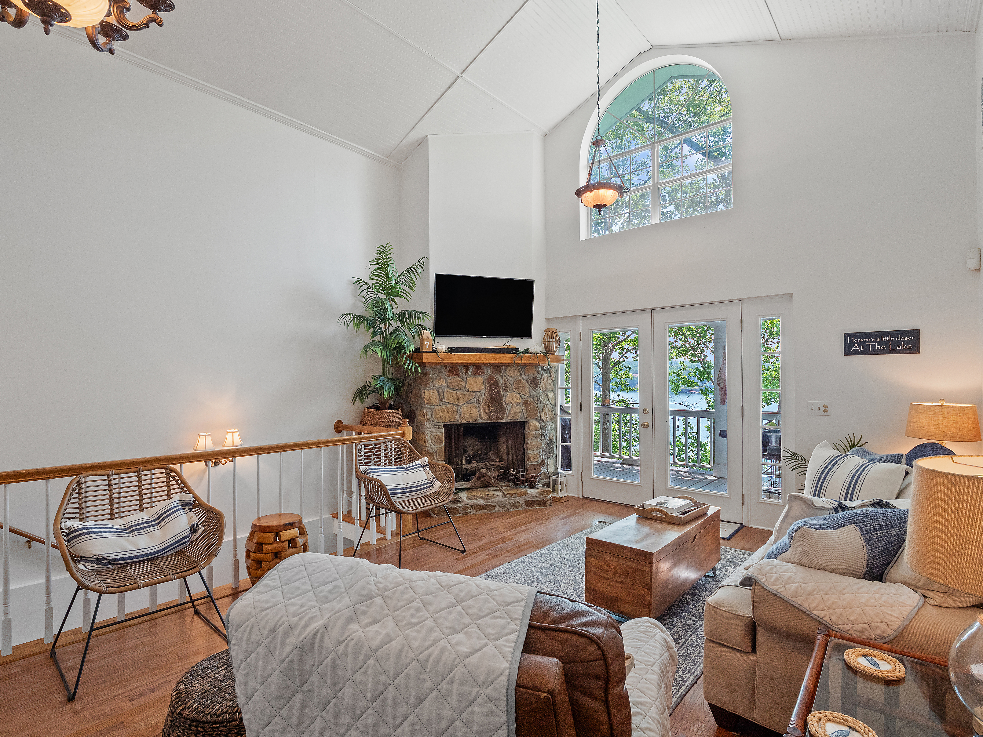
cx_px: 492
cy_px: 368
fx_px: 454
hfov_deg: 94.5
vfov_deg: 78.1
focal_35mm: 16
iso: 400
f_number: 5.6
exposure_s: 1/30
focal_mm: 8
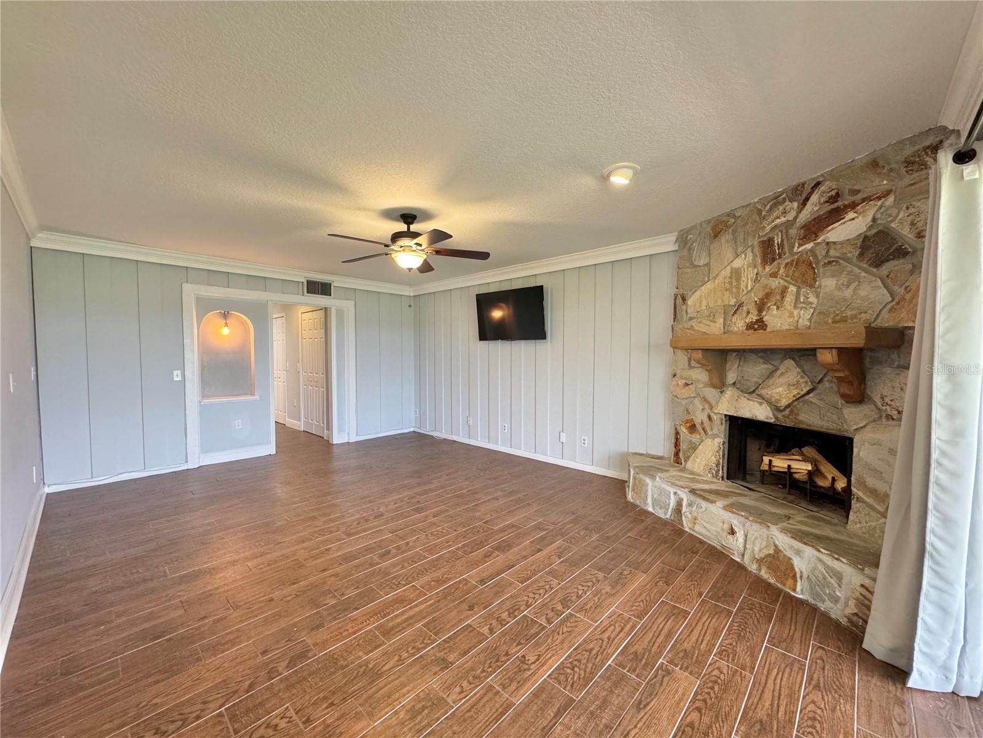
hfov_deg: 102.1
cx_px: 492
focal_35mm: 14
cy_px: 369
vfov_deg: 85.7
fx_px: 398
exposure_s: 1/60
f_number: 2.2
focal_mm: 2.22
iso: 320
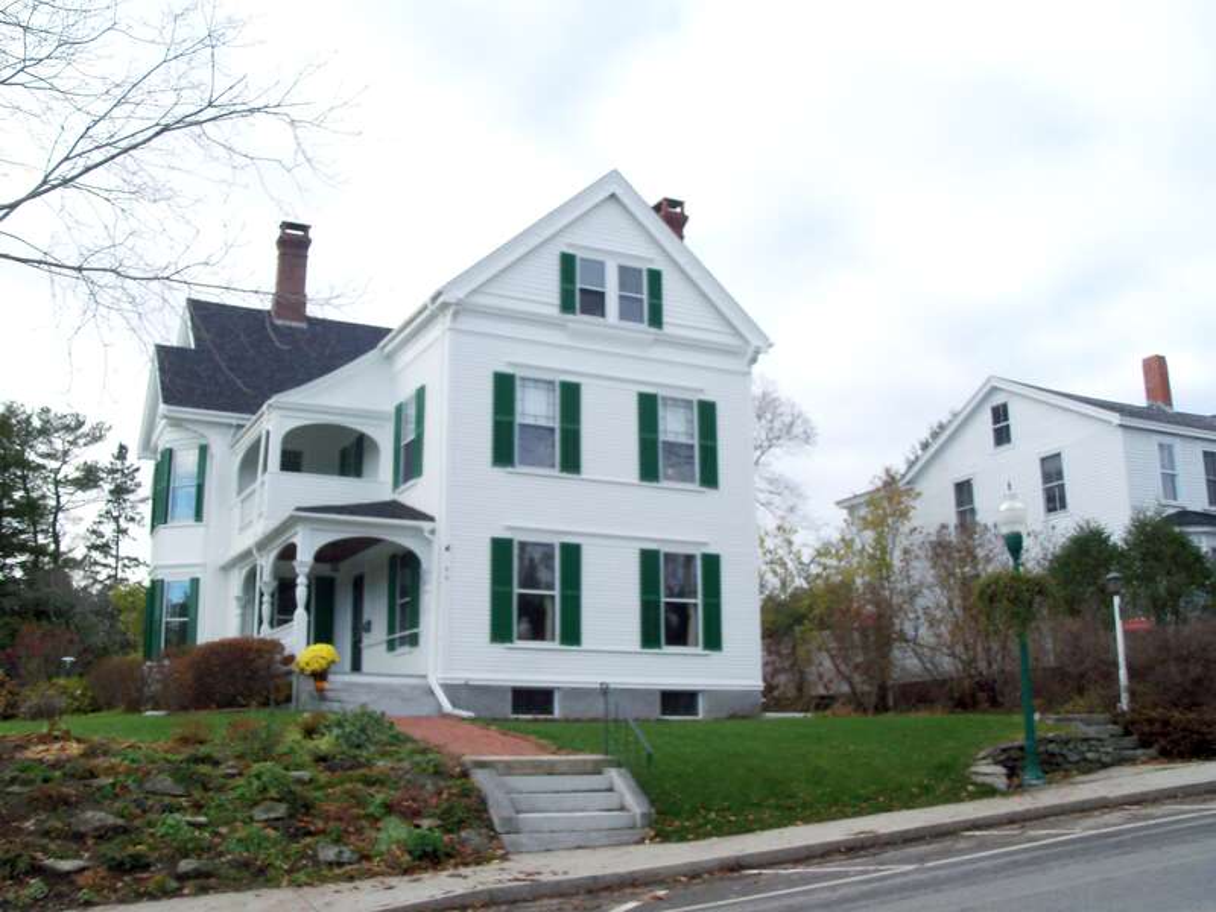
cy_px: 456
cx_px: 608
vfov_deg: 40.7
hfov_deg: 52.6
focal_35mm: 35
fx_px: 1229
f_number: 3
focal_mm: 6.3
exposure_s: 1/320
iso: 80
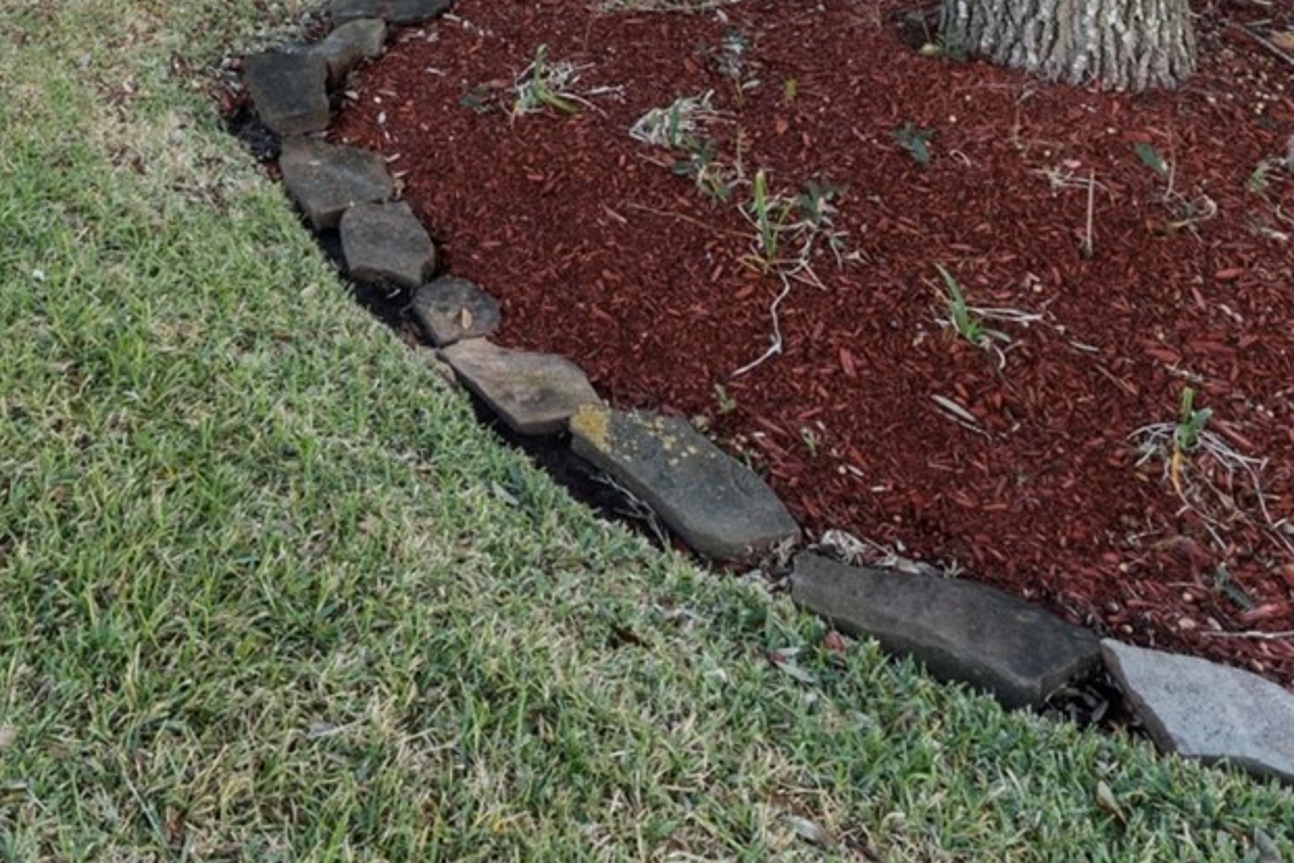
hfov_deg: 39.7
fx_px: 1510
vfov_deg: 22.7
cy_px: -580
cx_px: -52
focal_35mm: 42
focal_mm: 12
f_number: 9
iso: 250
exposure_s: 1/2.5
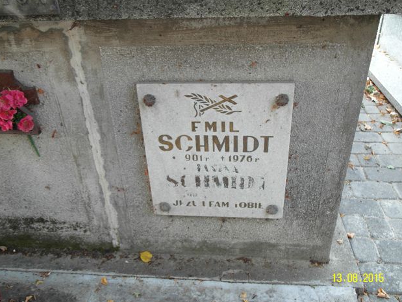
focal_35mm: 31
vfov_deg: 45.5
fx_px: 360
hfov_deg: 58.3
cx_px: 205
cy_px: 155
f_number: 3.2
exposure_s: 1/60
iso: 100
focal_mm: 6.5
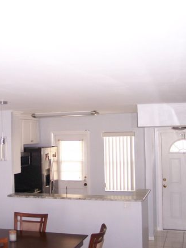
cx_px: 57
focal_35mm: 53
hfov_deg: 27.3
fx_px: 380
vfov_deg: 36.2
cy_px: 123
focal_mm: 8
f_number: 2.8
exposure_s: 1/60
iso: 140
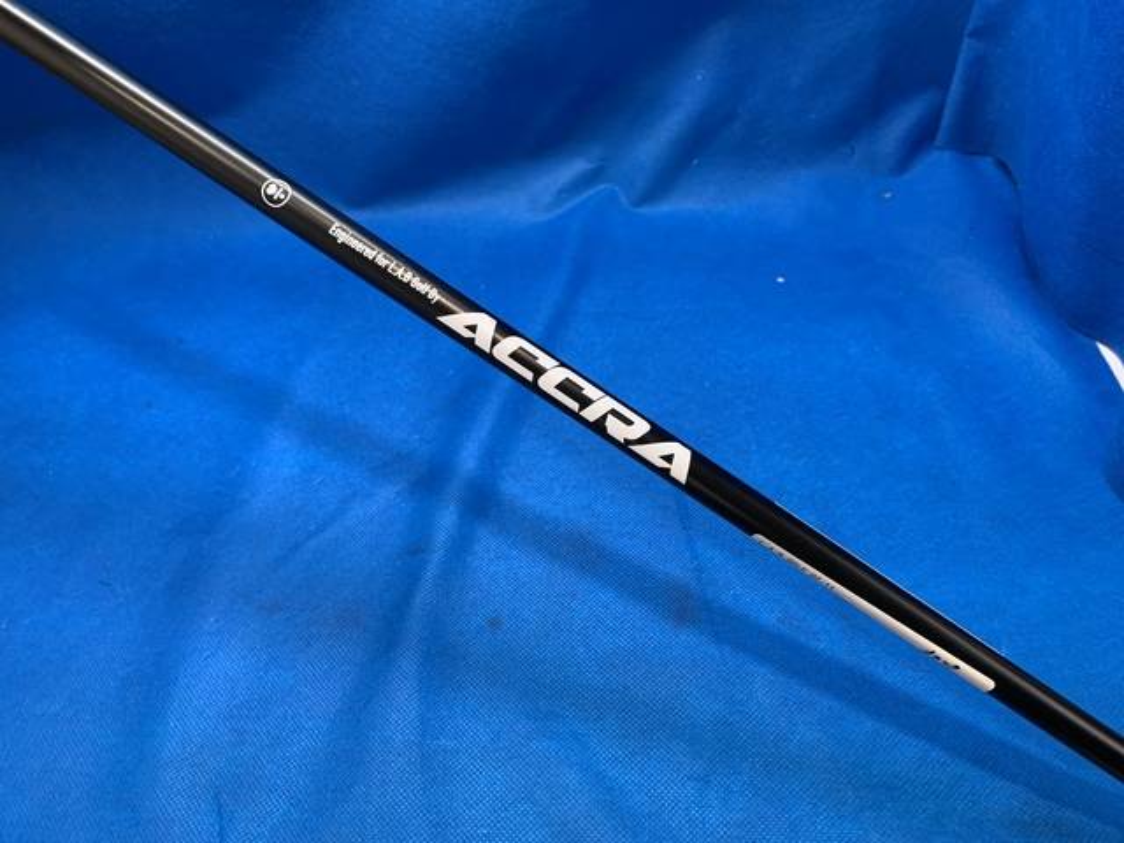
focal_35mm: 26
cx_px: 562
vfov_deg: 53.1
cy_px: 422
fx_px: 844
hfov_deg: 67.3
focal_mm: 4.25
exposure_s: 1/60
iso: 125
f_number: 1.8
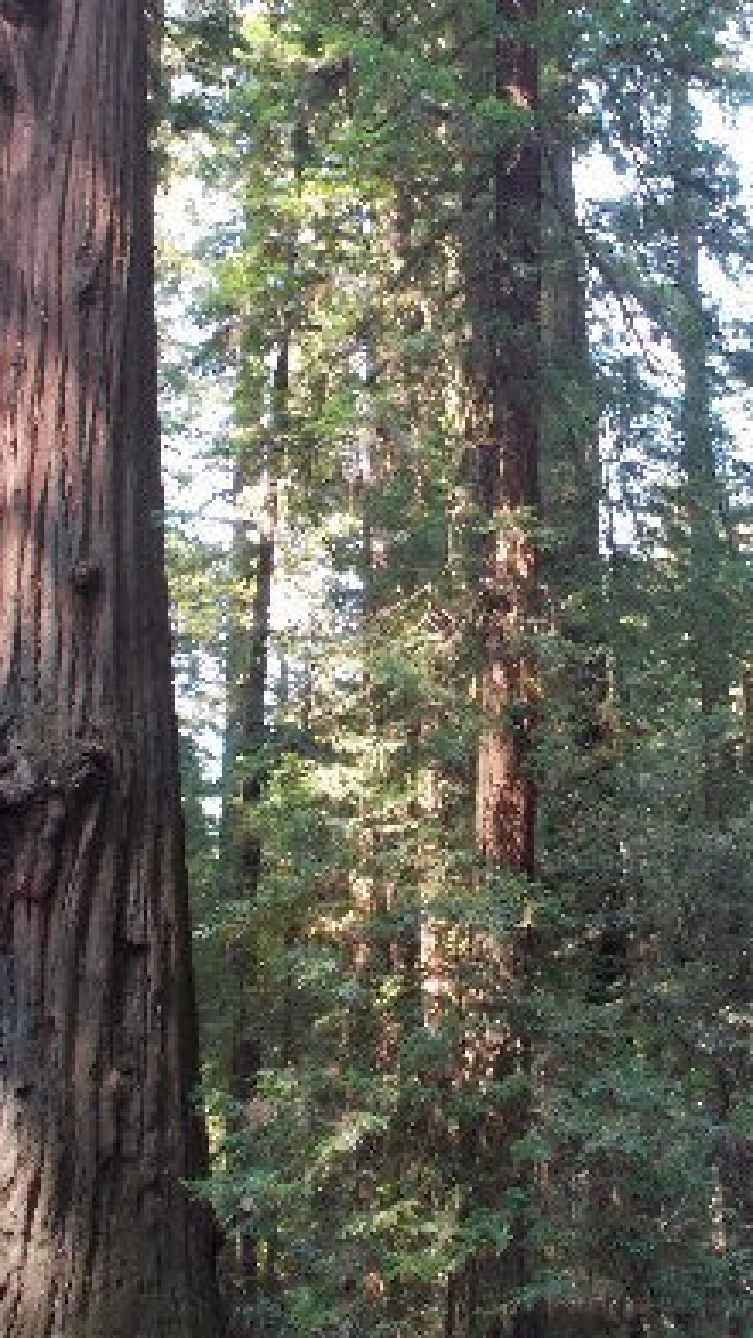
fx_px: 2058
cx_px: 537
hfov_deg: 20.6
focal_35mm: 58
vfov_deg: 35.5
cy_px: 407
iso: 200
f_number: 3.2
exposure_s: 1/25
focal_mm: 4.6
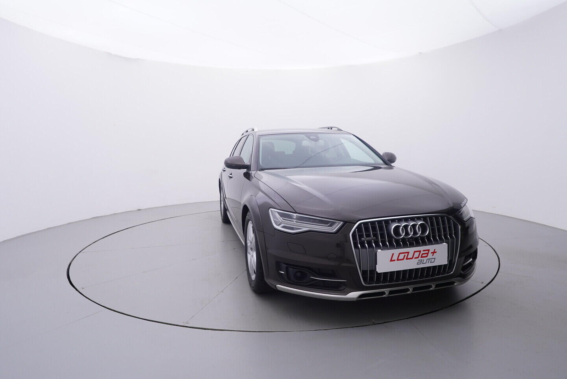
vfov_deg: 56.2
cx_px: 284
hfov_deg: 77.3
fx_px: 355
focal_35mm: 22
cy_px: 190
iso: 200
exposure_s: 1/80
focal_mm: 15
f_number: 5
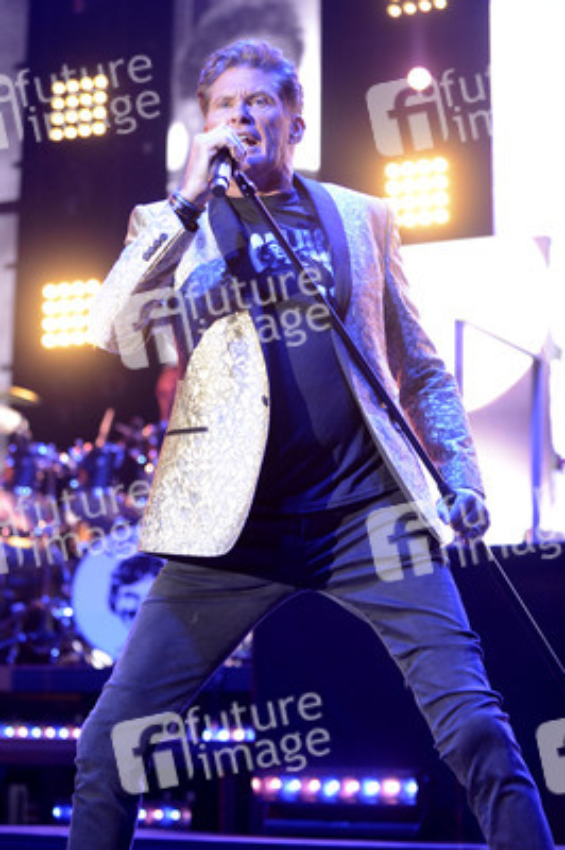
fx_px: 1839
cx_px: 282
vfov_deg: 26.0
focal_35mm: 78
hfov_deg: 17.5
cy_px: 425
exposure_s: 1/320
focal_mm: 78
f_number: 2.8
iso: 2500
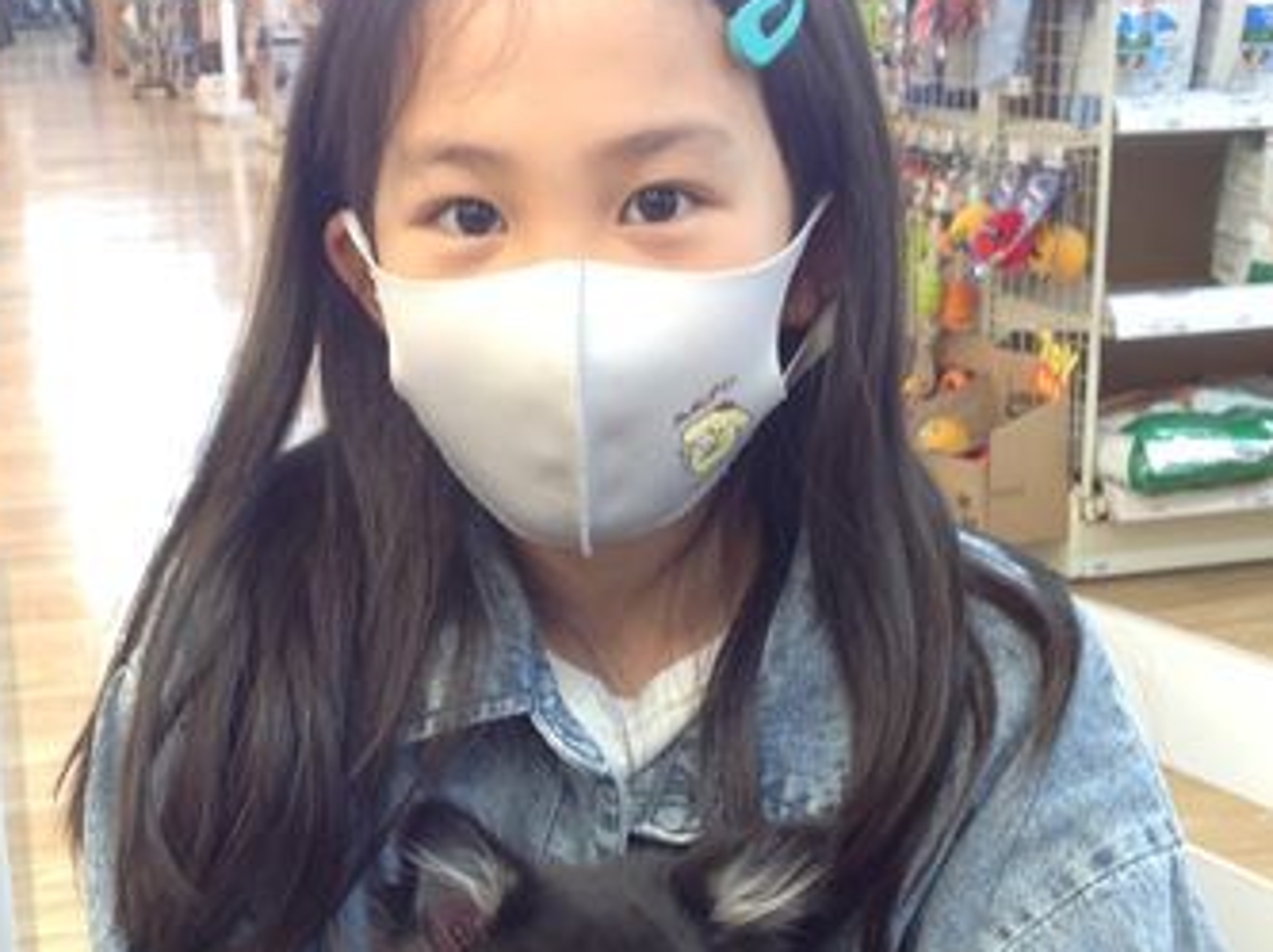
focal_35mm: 63
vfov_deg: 23.1
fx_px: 2314
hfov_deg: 30.6
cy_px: 681
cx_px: 485
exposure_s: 1/15
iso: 64
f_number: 2.4
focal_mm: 4.28
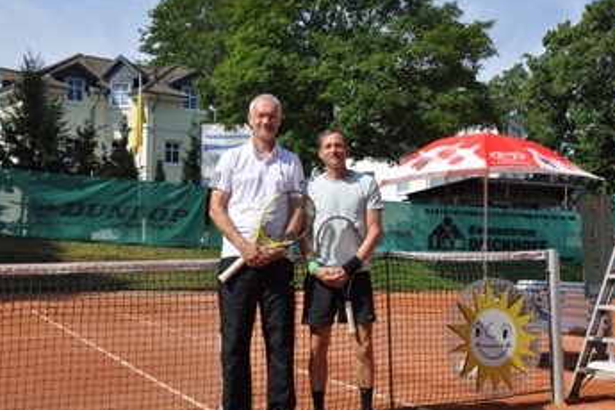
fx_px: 831
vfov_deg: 27.7
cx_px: 299
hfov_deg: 40.6
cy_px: 203
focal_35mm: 49
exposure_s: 1/1600
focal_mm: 25
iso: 400
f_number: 7.1
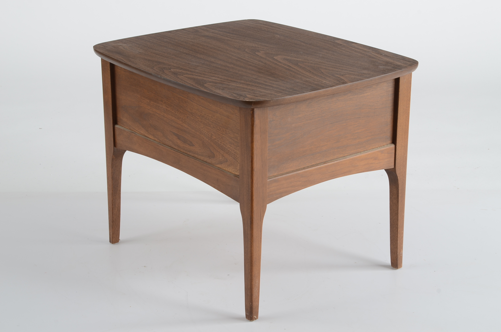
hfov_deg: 23.4
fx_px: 1208
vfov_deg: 15.6
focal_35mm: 87
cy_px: 166
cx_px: 250
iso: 200
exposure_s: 1/160
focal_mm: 58
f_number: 11
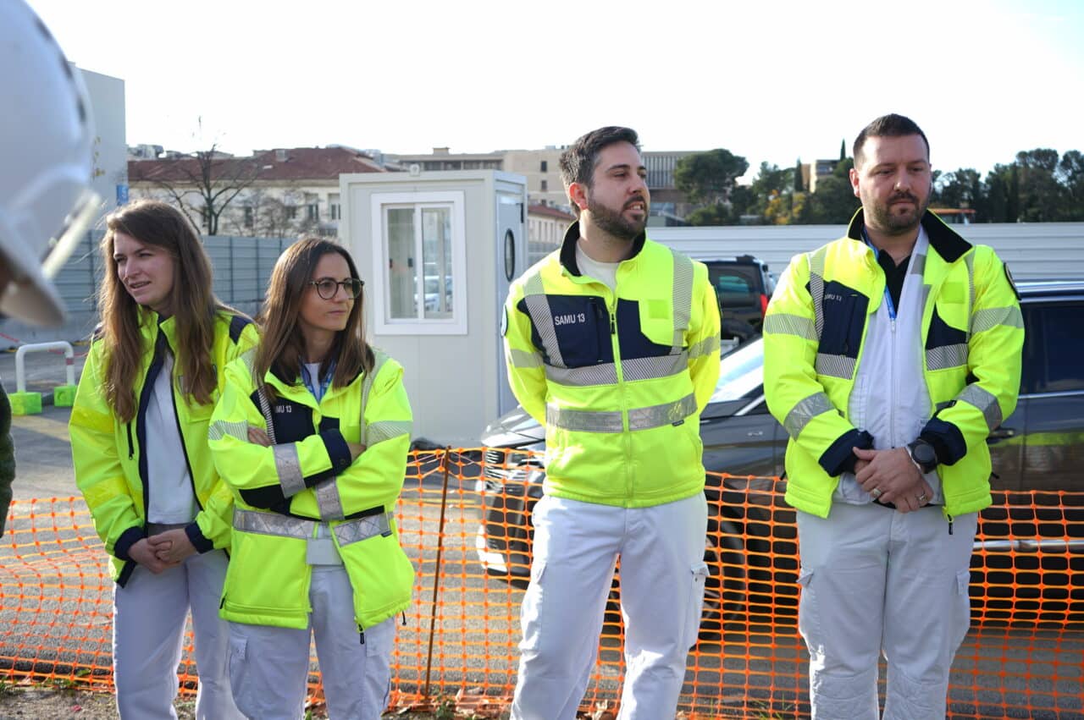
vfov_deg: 35.0
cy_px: 360
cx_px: 542
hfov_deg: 50.7
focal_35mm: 38
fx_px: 1143
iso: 80
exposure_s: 1/160
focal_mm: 38
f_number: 4.5
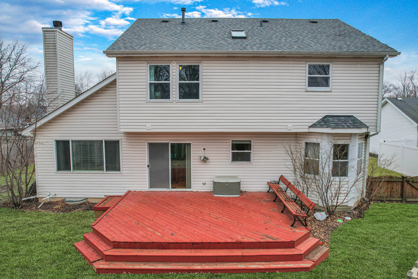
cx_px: 209
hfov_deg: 78.6
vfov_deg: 57.2
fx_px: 255
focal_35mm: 22
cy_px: 140
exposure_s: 1/160
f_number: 2.8
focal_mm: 8.38
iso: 130
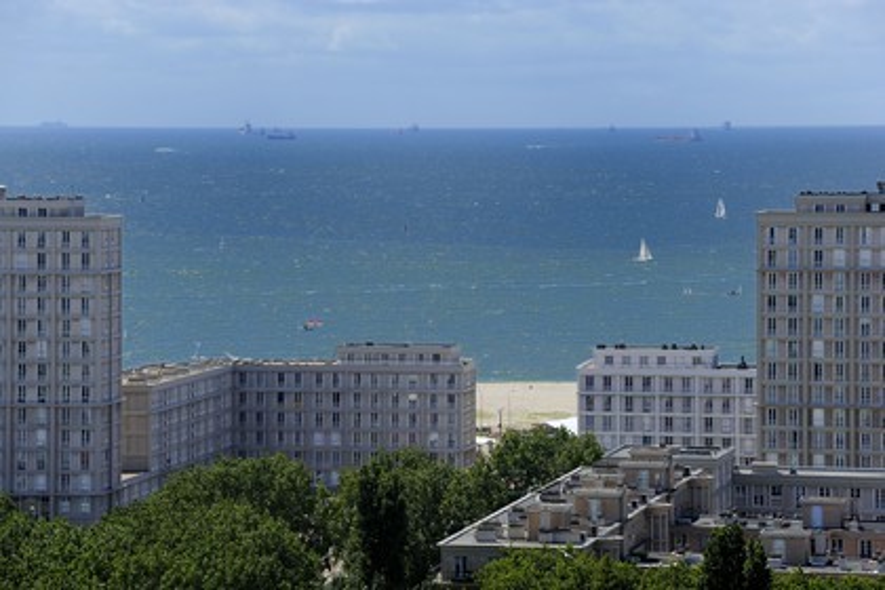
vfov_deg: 7.2
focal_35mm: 190
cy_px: 295
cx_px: 442
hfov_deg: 10.8
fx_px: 4670
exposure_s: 1/320
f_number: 10
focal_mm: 190
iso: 200
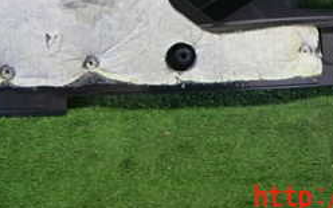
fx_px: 581
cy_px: -87
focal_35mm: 64
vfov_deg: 18.4
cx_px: 154
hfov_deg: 32.0
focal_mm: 4.5
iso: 400
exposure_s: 1/30
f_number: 2
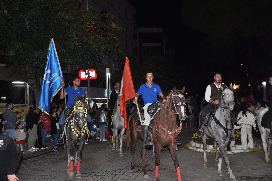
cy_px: 90
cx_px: 136
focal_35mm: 42
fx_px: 317
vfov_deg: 31.8
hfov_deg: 46.4
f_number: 4
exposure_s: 1/60
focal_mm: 28
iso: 640
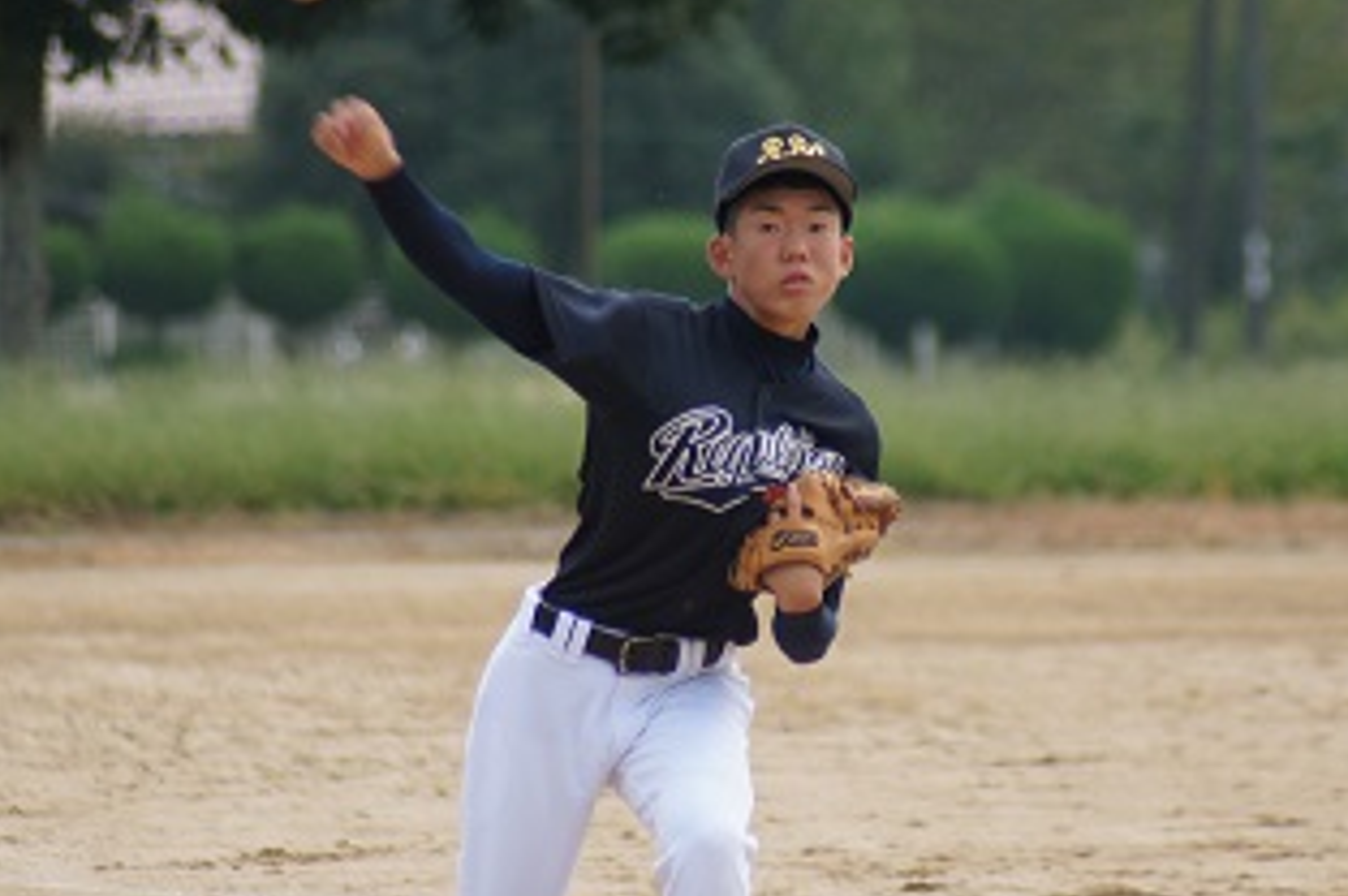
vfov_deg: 1.9
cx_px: 706
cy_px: 330
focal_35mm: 708
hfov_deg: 2.9
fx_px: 26483
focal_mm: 300
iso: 250
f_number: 5.6
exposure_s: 1/500
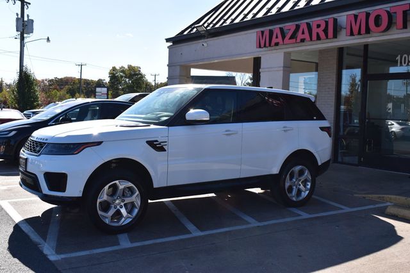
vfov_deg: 33.0
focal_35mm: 40
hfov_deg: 47.9
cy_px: 136
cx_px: 205
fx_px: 461
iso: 400
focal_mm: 27
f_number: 11
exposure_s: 1/500
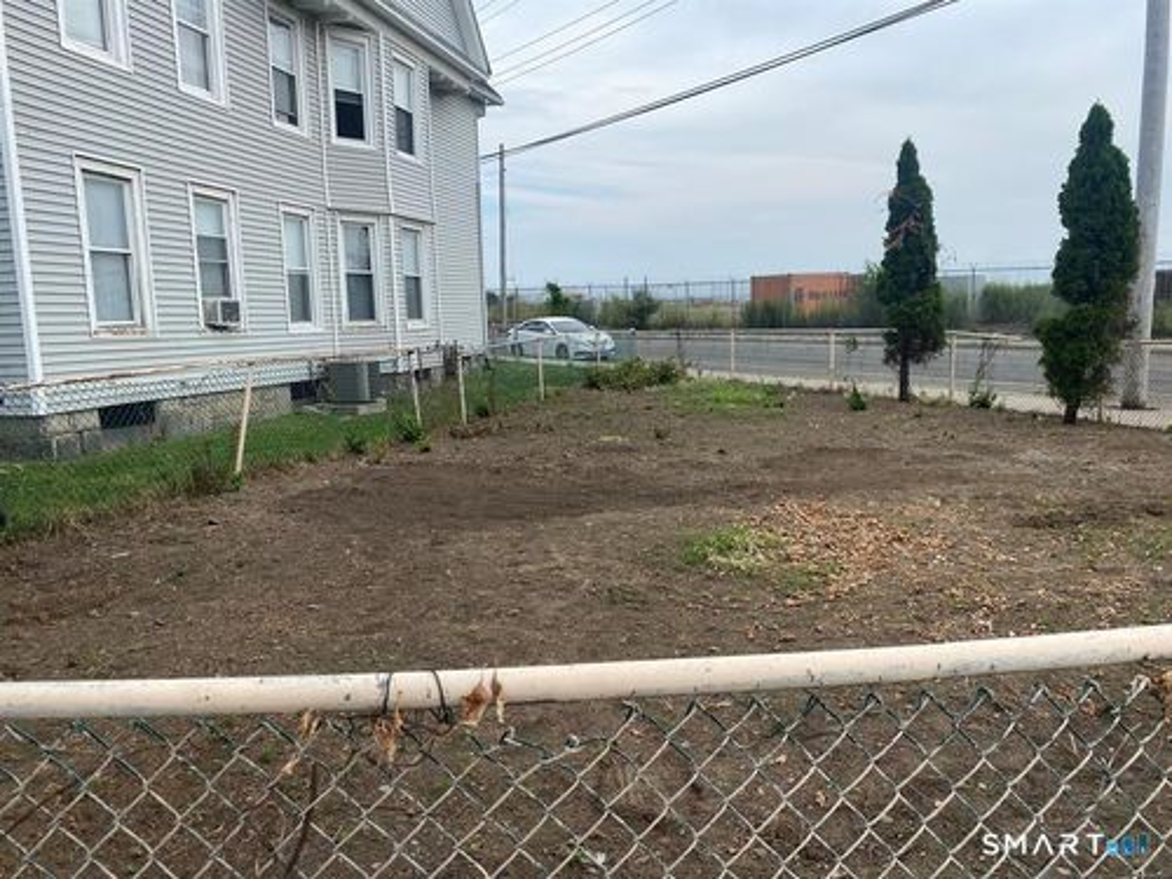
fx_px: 880
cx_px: 586
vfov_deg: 53.1
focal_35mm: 26
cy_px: 440
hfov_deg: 67.3
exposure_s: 1/1808
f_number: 1.8
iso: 32
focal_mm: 4.25
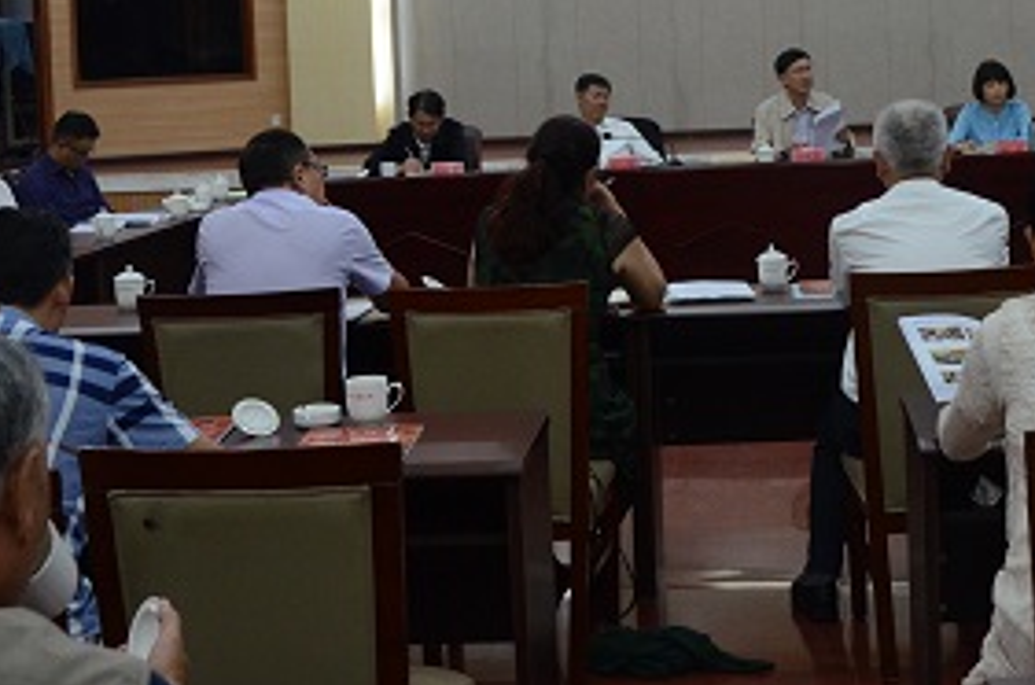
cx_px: 737
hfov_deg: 31.1
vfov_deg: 20.7
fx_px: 1836
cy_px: 68
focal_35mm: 64
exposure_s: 1/100
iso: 1600
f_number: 5
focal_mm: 20
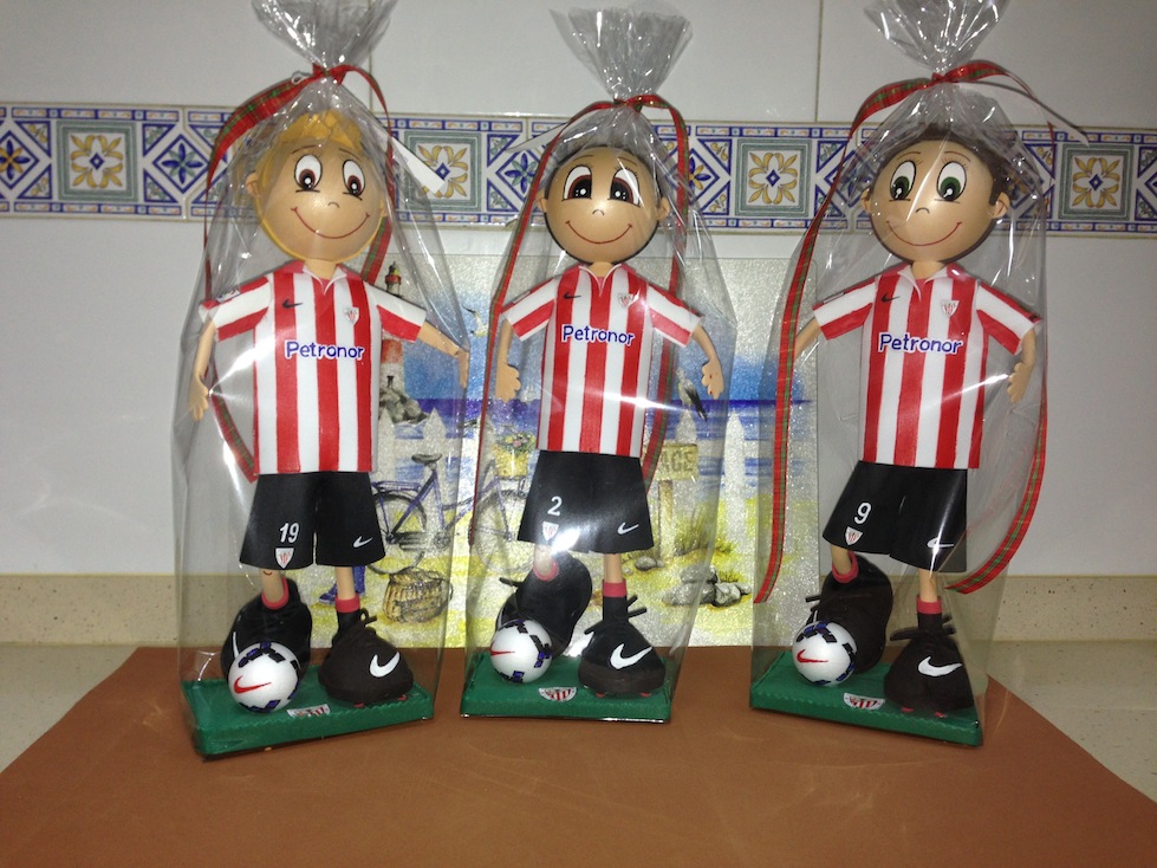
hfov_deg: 55.4
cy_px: 434
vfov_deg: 42.9
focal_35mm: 33
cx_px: 578
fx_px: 1103
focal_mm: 4.12
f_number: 2.4
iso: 64
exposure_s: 1/20
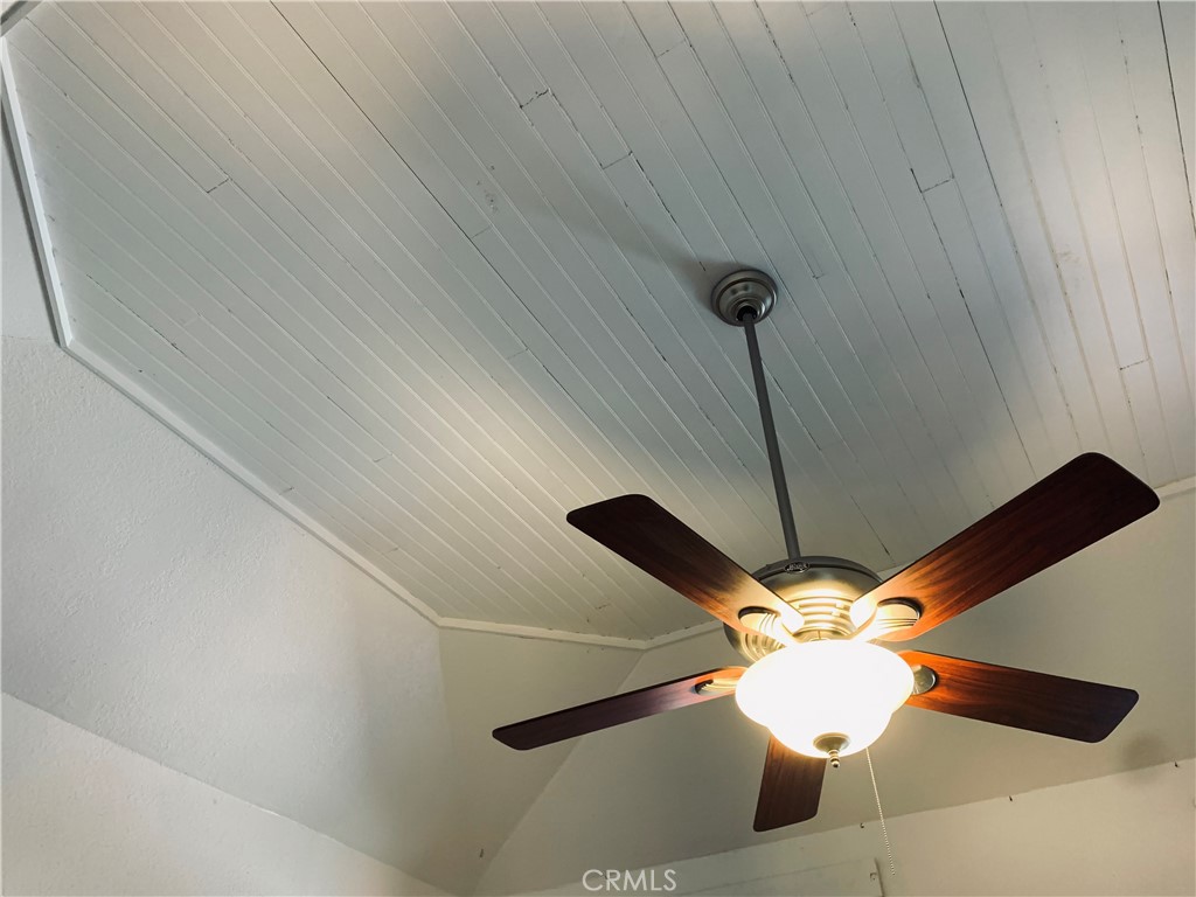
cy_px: 448
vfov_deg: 53.1
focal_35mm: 26
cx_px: 598
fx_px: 898
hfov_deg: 67.3
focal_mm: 4.25
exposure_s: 1/60
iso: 200
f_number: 1.8
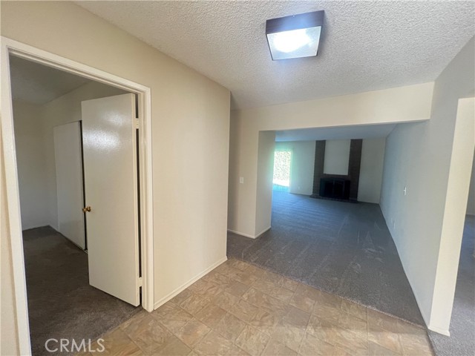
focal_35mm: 13
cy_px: 178
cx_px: 238
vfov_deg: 89.9
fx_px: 178
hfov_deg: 106.2
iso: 200
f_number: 1.8
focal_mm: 1.57
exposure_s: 1/60
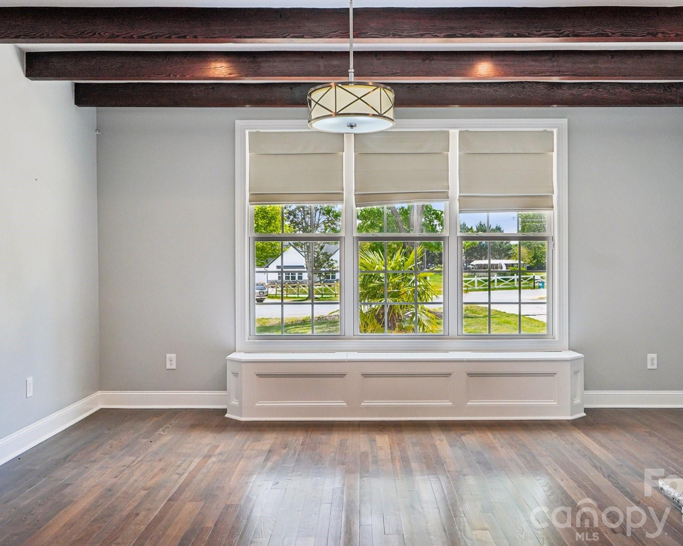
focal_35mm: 34
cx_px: 360
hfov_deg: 52.8
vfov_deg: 43.4
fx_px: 687
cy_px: 273
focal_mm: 20
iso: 320
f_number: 8
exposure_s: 1/30
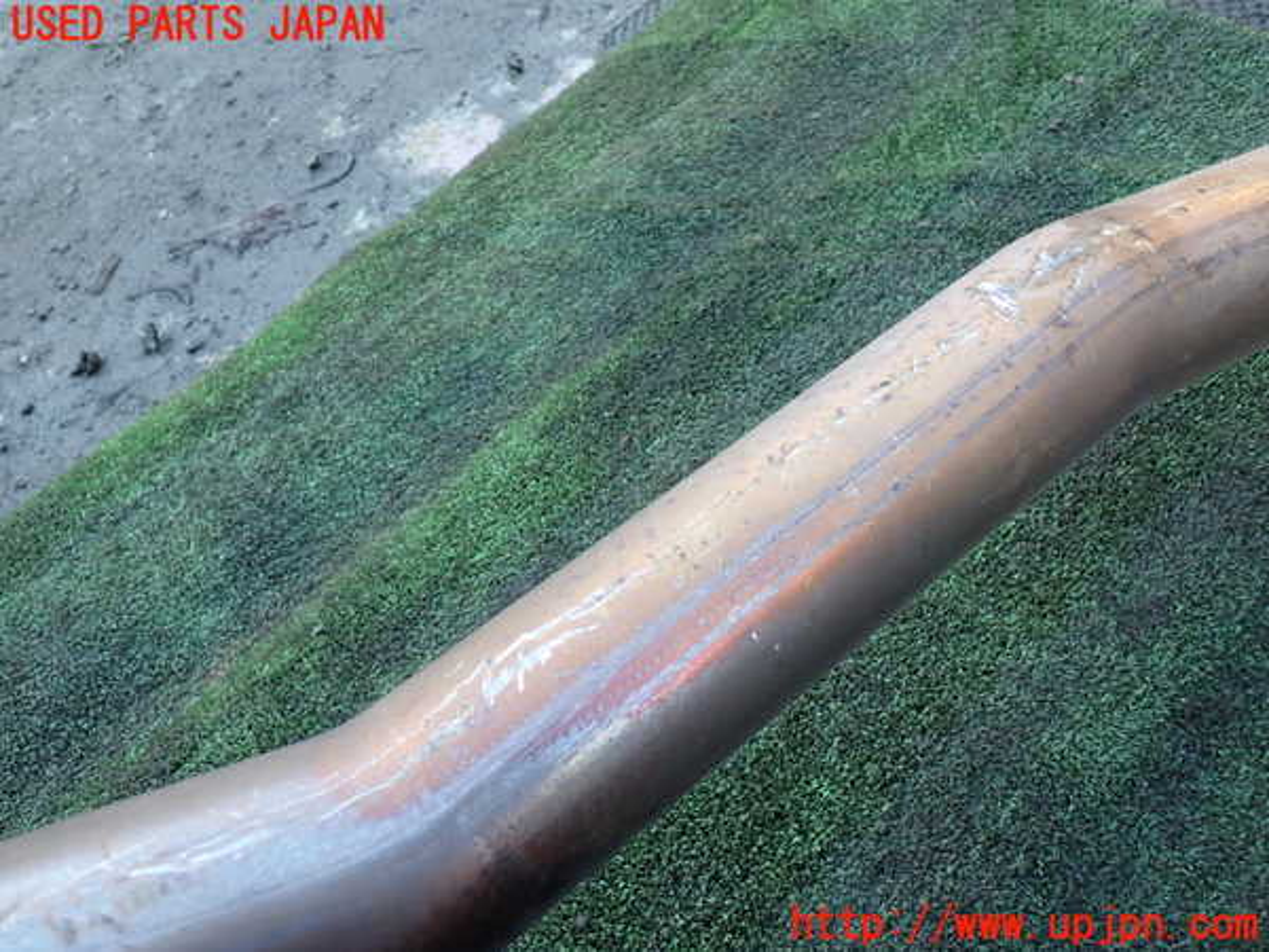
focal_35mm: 30
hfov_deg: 60.0
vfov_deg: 46.8
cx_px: 634
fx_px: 1100
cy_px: 476
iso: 160
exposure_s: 1/60
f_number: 2.3
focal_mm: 5.4
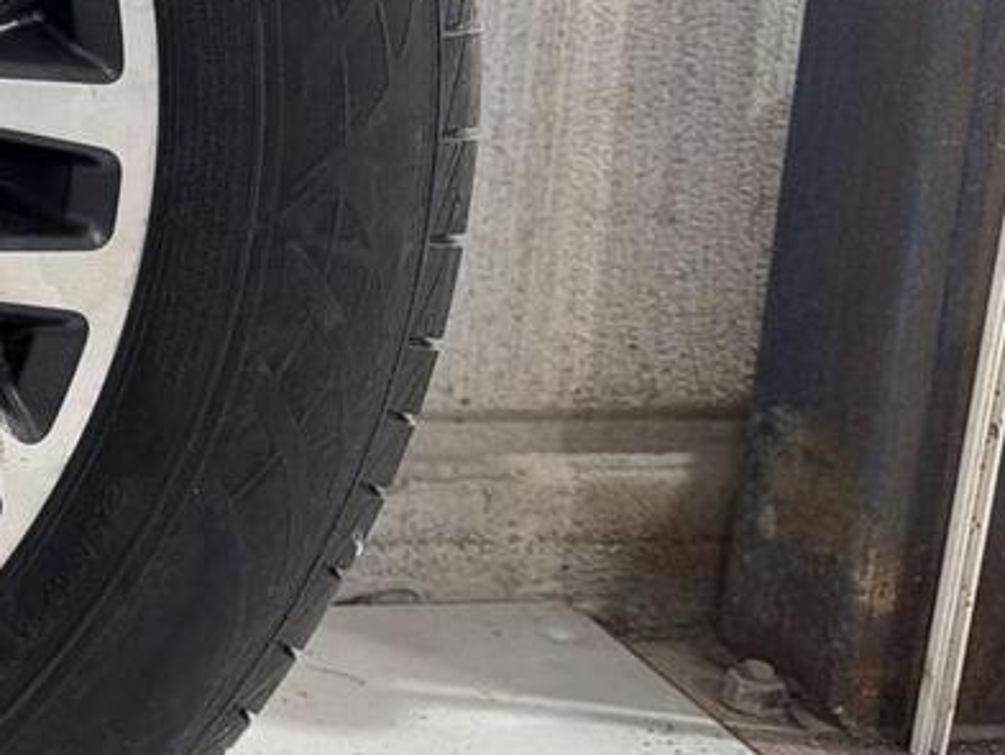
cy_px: -8
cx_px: -593
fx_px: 2556
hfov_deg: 19.0
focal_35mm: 88
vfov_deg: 16.4
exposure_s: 1/100
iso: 200
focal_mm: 6.76
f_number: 1.78
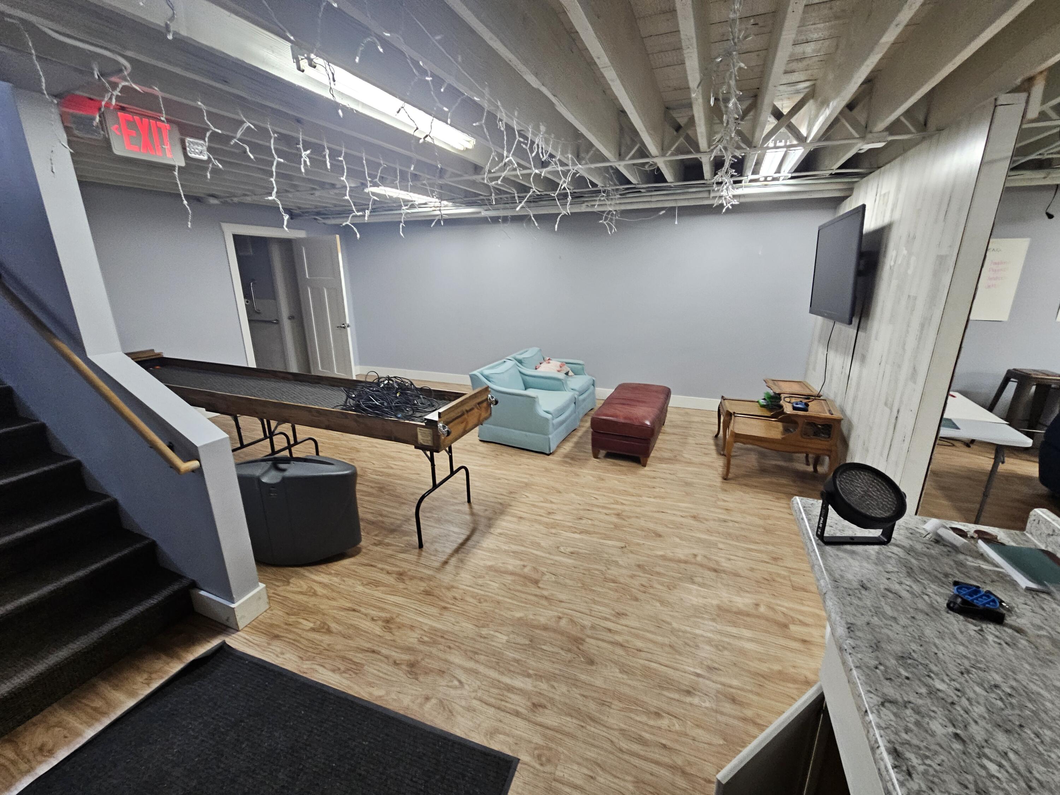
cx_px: 530
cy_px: 398
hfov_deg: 106.2
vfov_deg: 89.9
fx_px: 398
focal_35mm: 13
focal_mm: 2.2
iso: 320
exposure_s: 1/34
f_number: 2.2
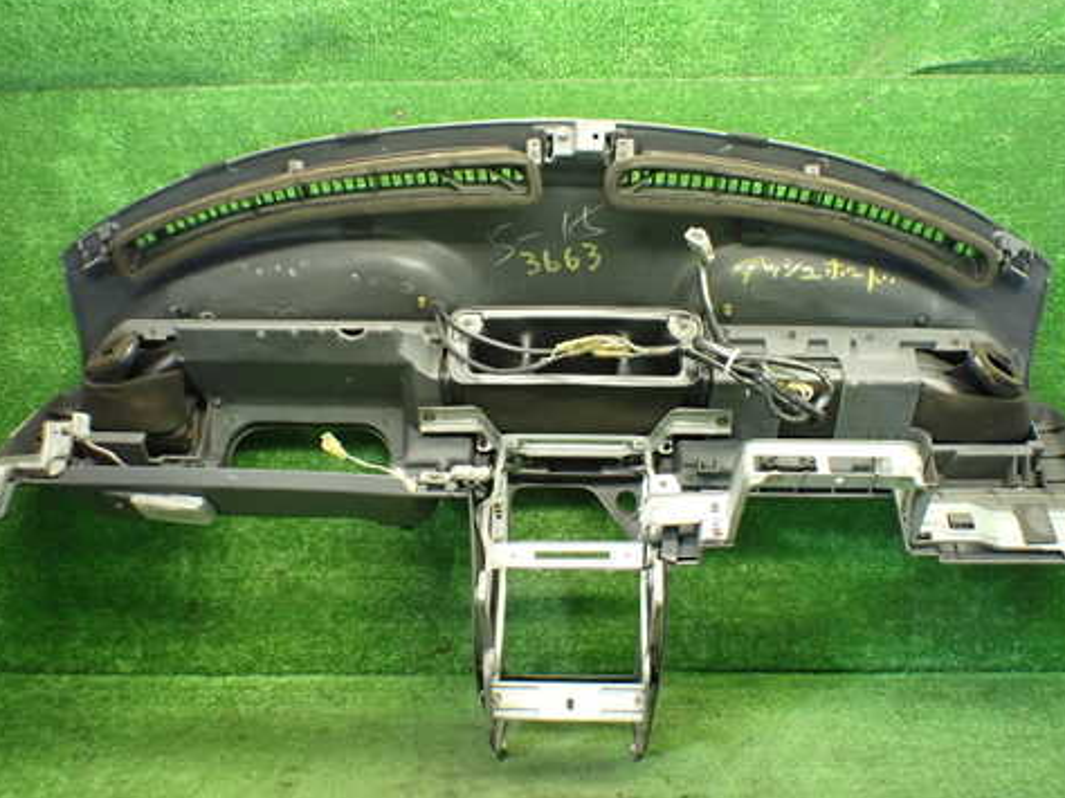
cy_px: 387
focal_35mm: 38
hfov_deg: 49.0
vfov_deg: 37.7
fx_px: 1169
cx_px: 553
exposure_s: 1/60
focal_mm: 5.4
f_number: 2.3
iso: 800
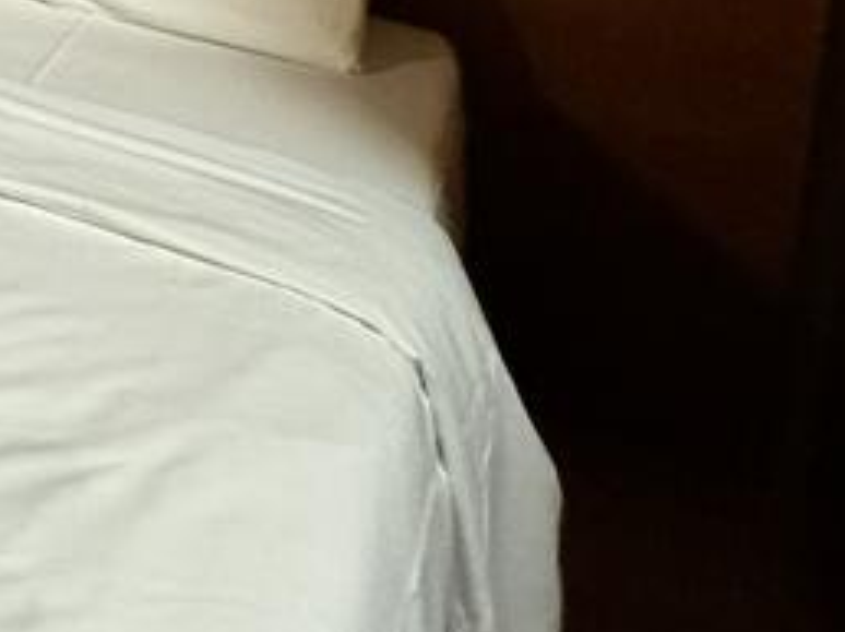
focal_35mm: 56
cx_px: -678
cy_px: -385
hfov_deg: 21.7
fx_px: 1366
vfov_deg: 20.9
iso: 800
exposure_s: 1/50
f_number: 2.2
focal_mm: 2.22
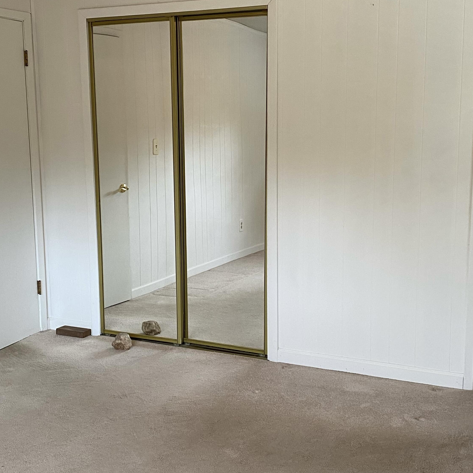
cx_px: 243
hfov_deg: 52.5
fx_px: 479
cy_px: 237
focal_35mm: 31
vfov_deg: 52.5
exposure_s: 1/60
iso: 100
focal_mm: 4.25
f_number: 1.8
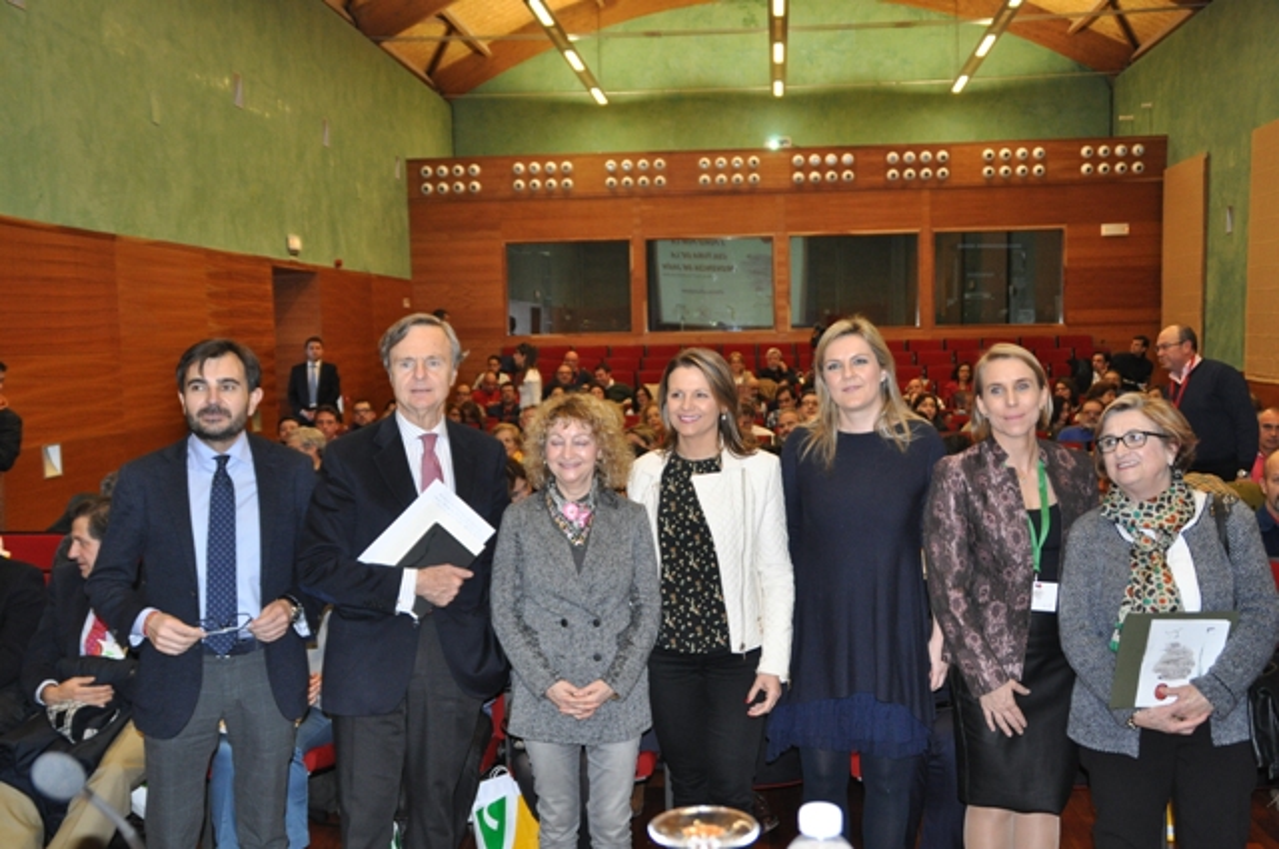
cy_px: 424
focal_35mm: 38
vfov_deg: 35.4
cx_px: 640
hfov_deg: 51.3
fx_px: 1331
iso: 800
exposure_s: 1/60
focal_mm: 25
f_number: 3.8
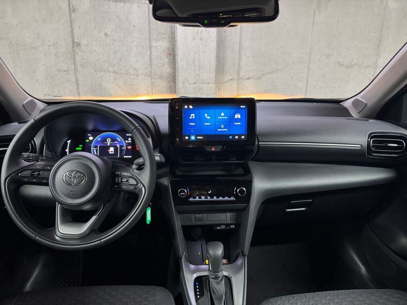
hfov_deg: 71.6
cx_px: 204
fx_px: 282
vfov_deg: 56.8
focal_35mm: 24
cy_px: 152
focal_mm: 6.76
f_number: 1.78
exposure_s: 1/50
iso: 640
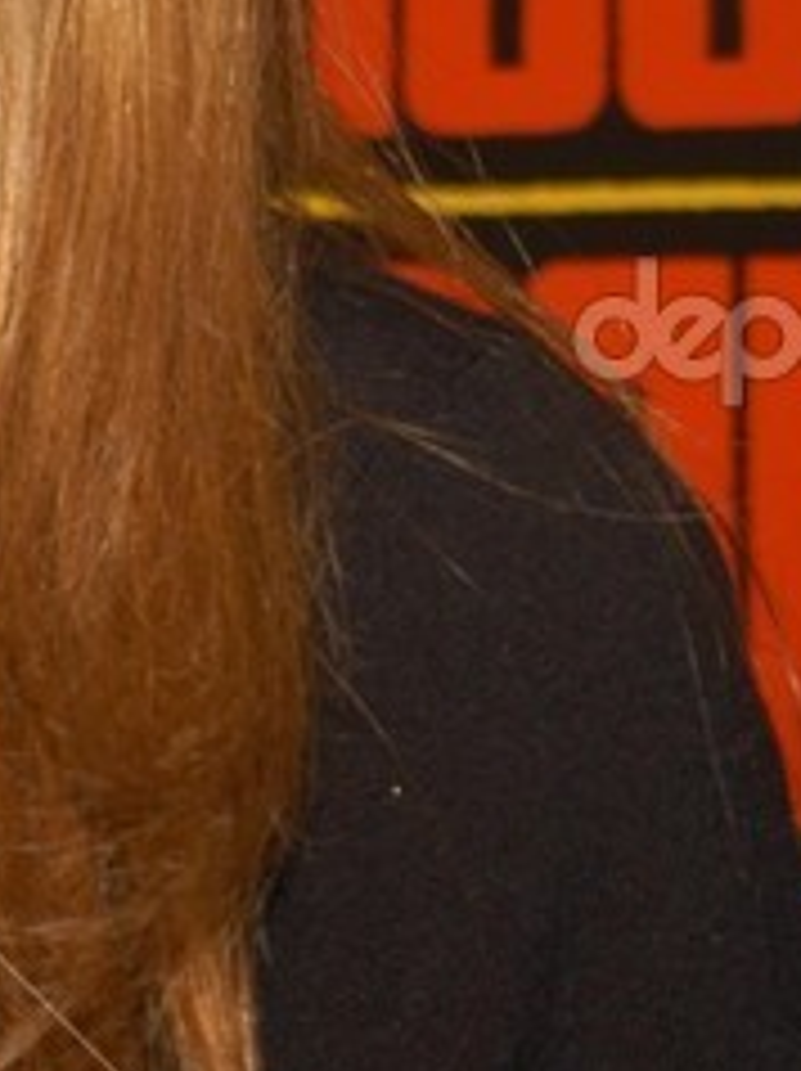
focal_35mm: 279
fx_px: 8625
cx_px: -626
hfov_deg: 5.2
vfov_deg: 7.1
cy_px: 335
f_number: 5.6
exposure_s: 1/180
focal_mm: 45
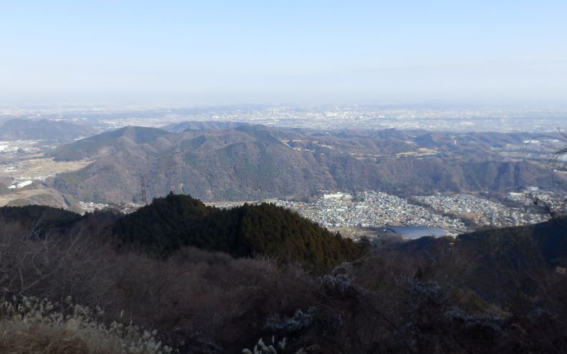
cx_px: 288
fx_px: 402
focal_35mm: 26
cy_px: 193
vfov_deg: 47.5
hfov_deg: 70.4
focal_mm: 4.2
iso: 80
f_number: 3
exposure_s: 1/640
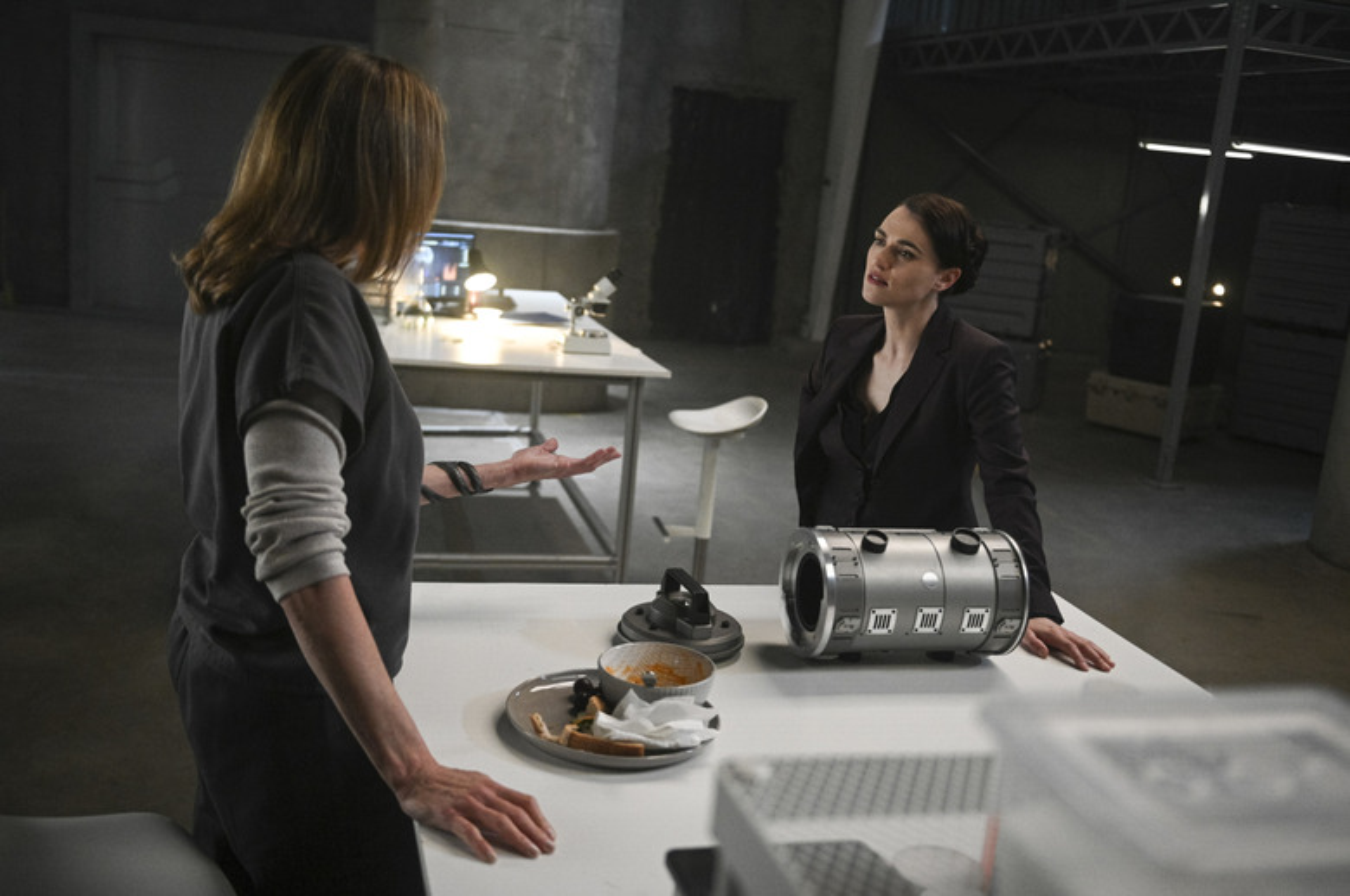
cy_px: 448
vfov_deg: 37.8
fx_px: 1311
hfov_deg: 54.5
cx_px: 675
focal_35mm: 35
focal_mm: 35
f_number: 2.8
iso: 5000
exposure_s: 1/125
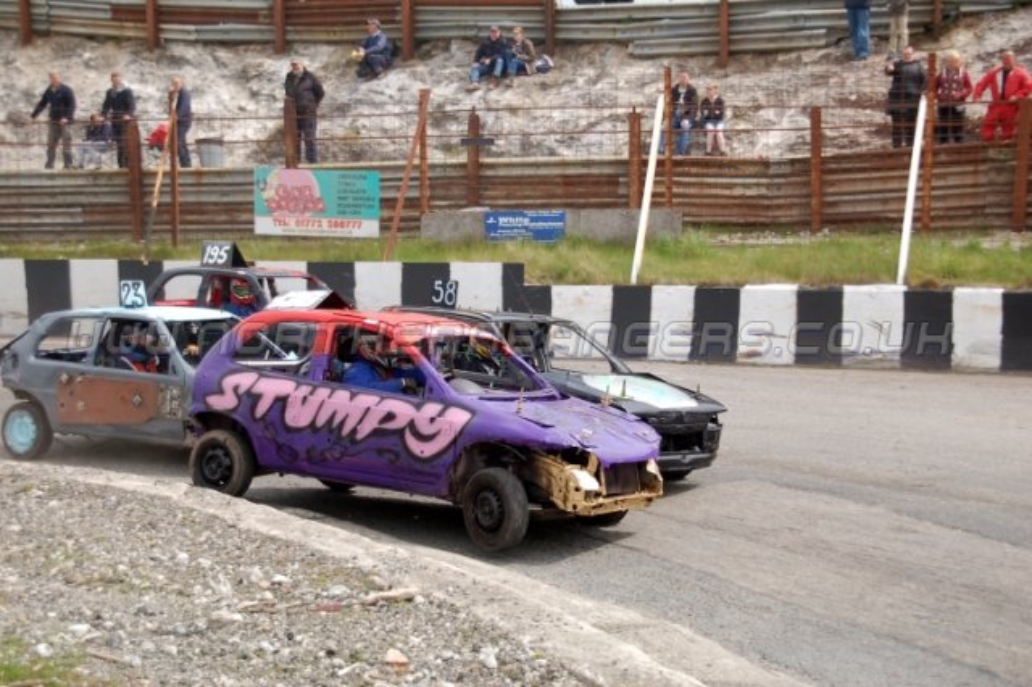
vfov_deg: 19.7
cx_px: 516
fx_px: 1977
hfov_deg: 29.3
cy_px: 344
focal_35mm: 69
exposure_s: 1/1000
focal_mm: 46
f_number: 5
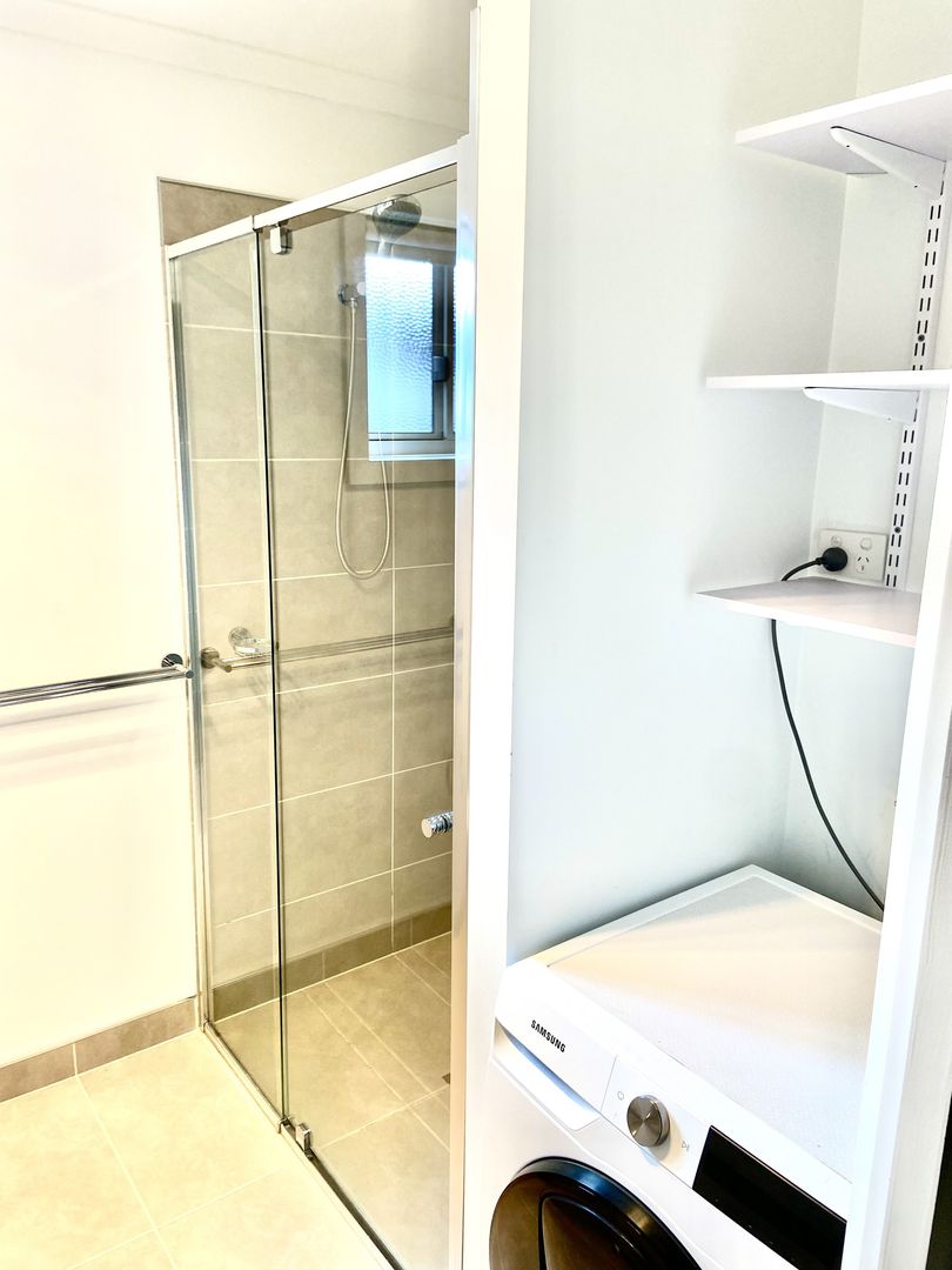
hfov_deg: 53.1
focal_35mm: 26
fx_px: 953
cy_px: 635
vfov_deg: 67.3
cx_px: 476
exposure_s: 1/100
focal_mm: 4.25
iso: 64
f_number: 1.8
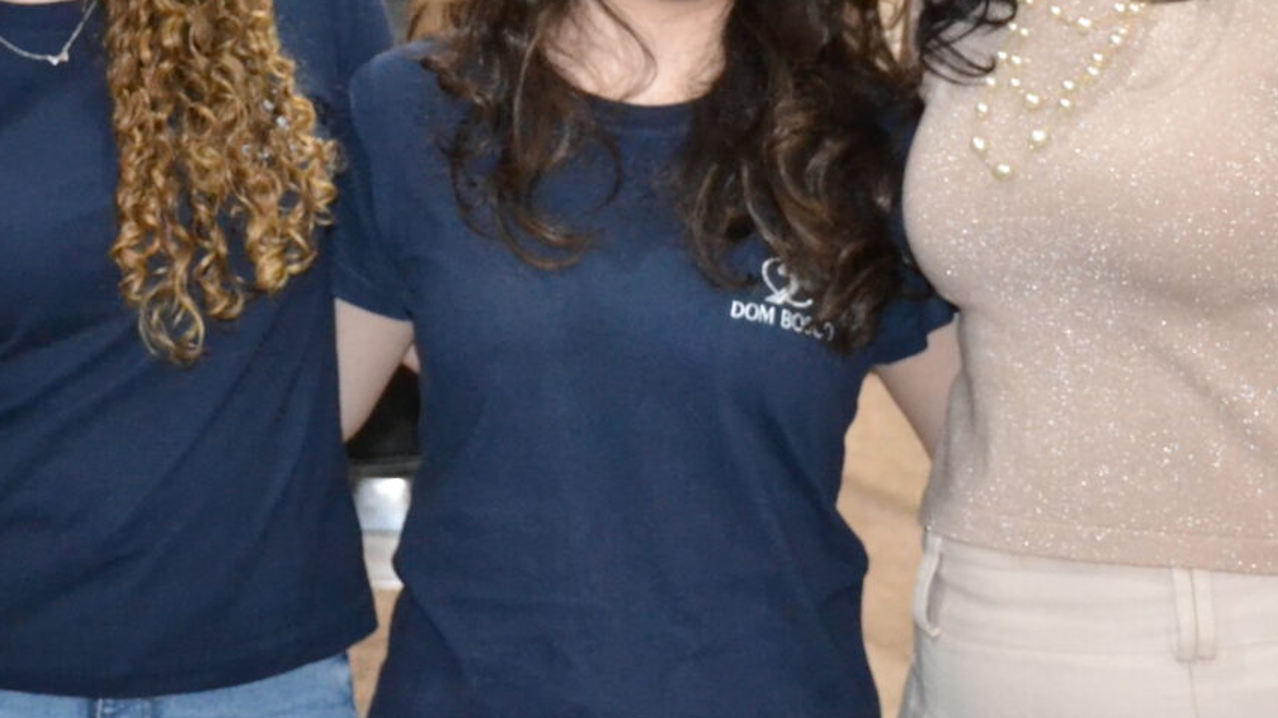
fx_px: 3259
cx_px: 346
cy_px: 27
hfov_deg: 22.0
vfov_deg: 12.5
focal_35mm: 96
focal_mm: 27
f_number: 4
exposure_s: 1/60
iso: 3200
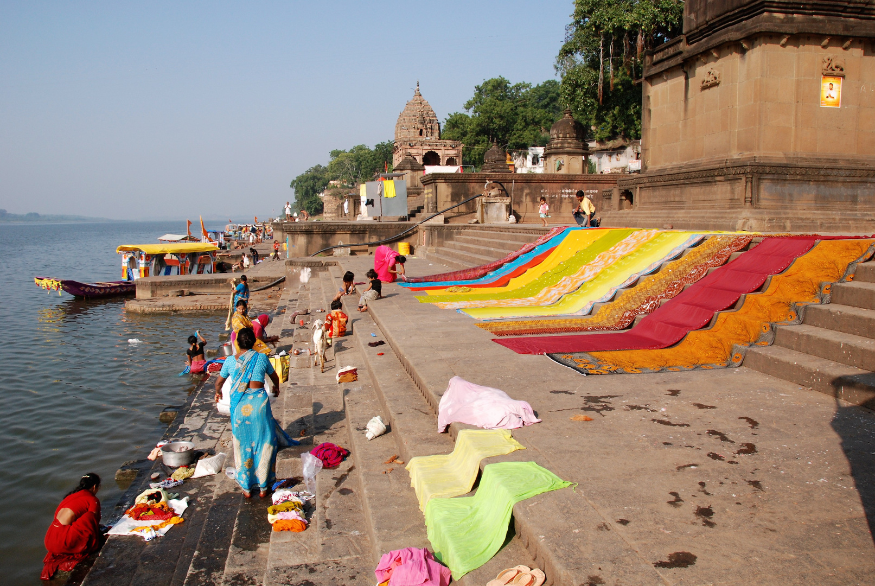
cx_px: 438
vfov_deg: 48.1
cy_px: 293
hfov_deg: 67.3
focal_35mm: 27
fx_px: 657
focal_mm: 18
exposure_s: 1/500
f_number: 11
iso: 400
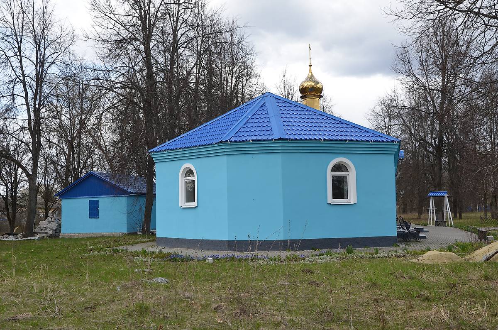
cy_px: 165
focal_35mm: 39
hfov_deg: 49.6
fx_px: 538
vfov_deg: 34.1
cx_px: 249
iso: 160
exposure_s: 1/250
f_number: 8
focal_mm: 26
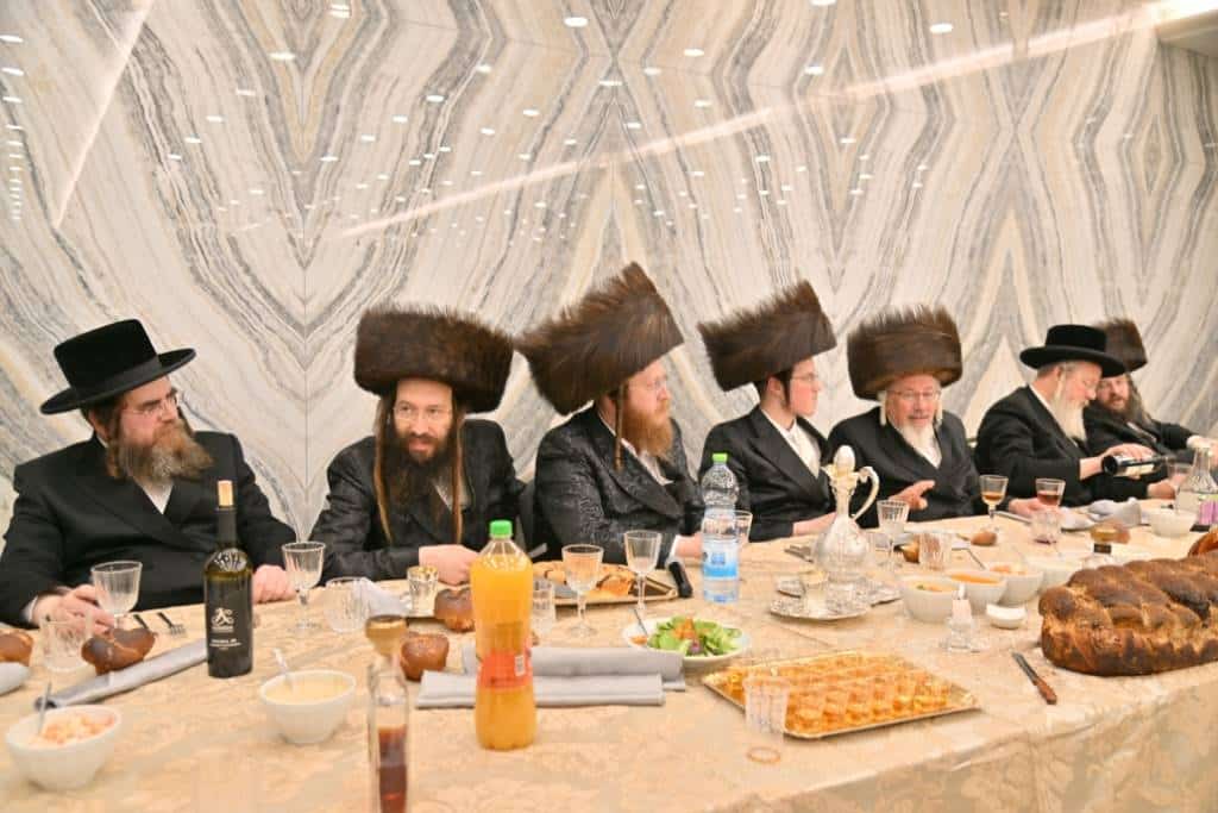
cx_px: 609
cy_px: 406
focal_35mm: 30
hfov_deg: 61.9
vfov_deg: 43.6
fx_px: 1015
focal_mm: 30
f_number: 4
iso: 400
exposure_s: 1/160
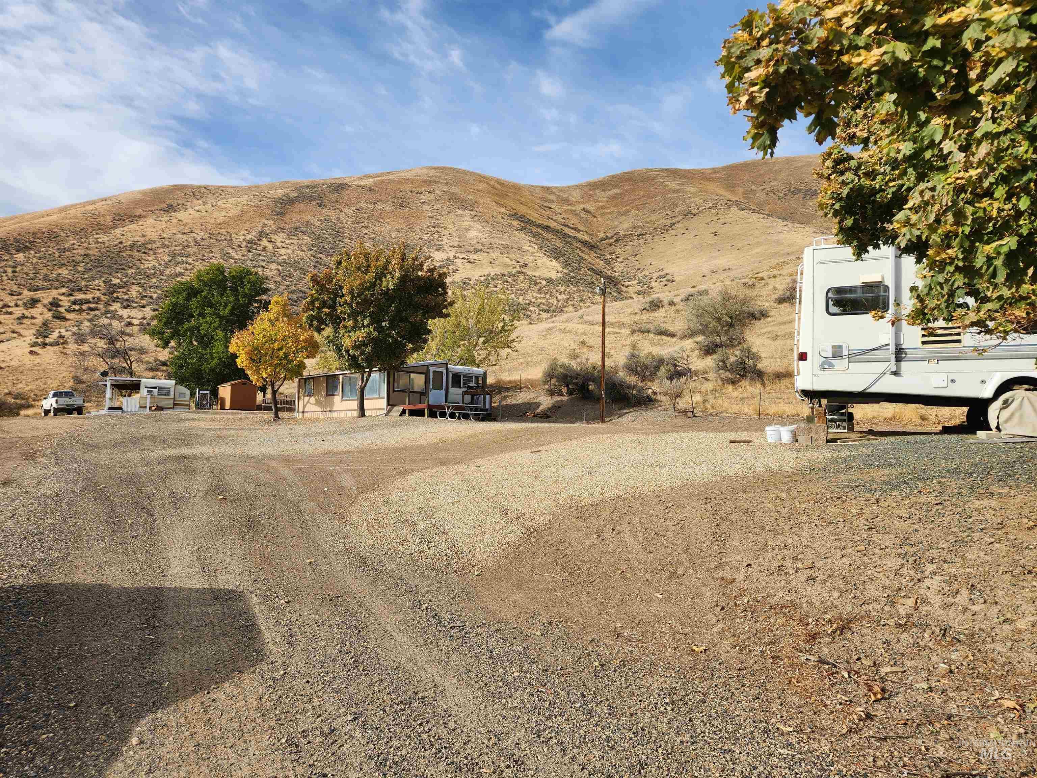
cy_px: 389
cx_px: 518
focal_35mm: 23
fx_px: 689
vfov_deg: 58.9
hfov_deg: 73.9
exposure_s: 1/1160
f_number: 1.8
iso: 20
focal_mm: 5.4
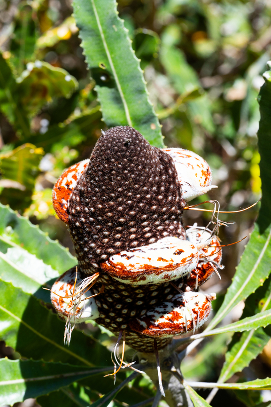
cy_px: 204
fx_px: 1186
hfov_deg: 13.0
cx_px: 136
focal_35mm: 105
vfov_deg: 19.5
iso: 200
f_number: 16
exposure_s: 1/100
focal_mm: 105
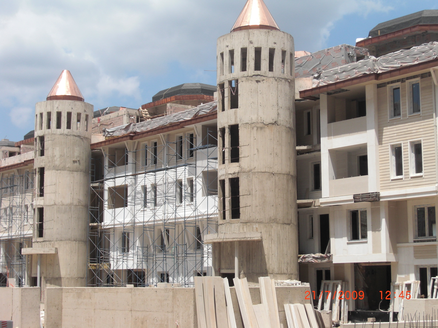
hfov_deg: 29.4
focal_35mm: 66
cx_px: 219
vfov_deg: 22.3
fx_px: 835
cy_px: 164
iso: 50
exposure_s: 1/640
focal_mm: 11.7
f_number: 4.1
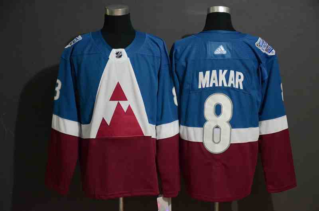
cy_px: 106
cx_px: 160
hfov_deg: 22.7
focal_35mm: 90
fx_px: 796
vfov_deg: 15.1
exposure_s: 1/30
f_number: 5
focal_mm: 60
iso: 4000
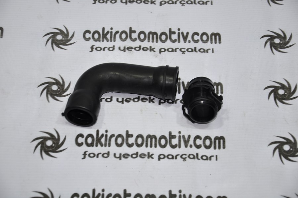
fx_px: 819
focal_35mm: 99
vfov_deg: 13.8
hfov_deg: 20.6
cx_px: 149
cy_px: 99
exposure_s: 1/40
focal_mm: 66
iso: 200
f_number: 5.3
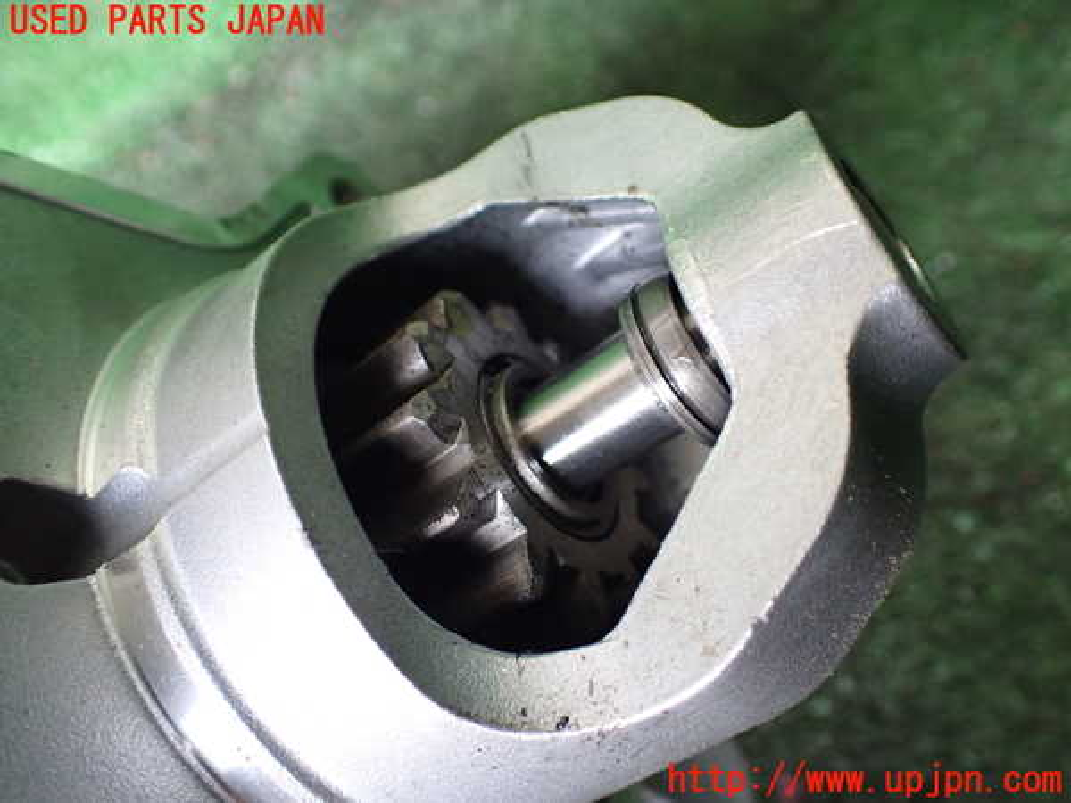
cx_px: 536
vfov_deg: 46.8
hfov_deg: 60.0
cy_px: 402
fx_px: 928
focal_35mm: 30
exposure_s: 1/60
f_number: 2.3
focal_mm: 5.4
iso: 800
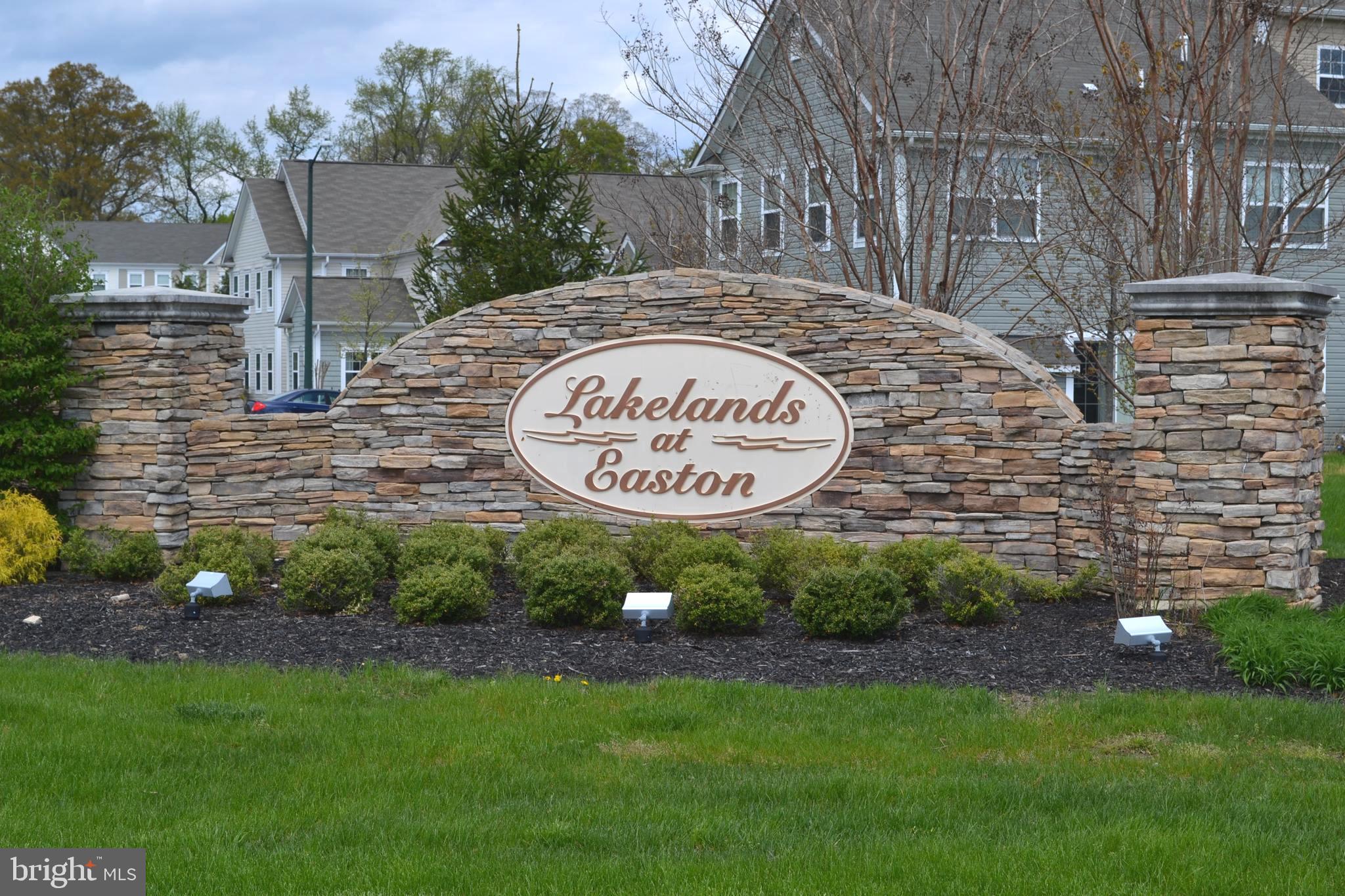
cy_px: 448
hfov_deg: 30.5
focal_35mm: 66
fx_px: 2465
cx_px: 672
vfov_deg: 20.6
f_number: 8
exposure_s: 1/250
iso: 100
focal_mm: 44
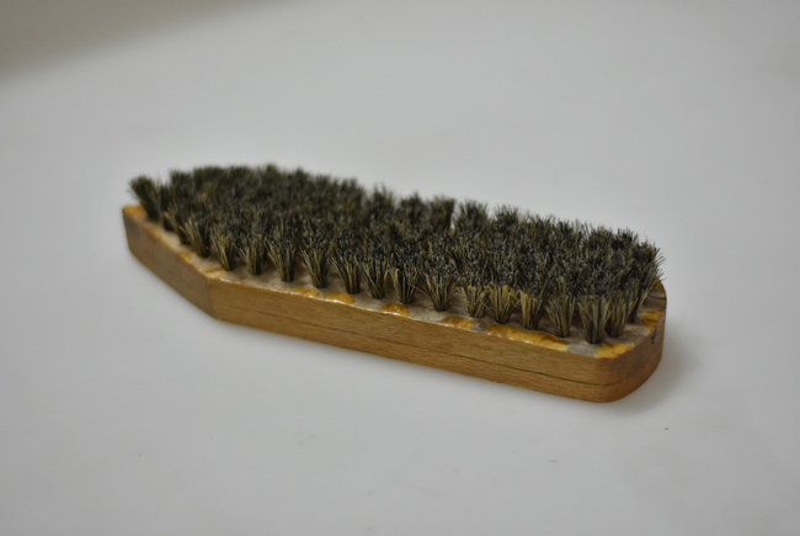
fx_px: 1669
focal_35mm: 75
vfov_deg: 18.2
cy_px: 268
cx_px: 400
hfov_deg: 27.0
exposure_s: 1/100
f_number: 2
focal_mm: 50
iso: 800
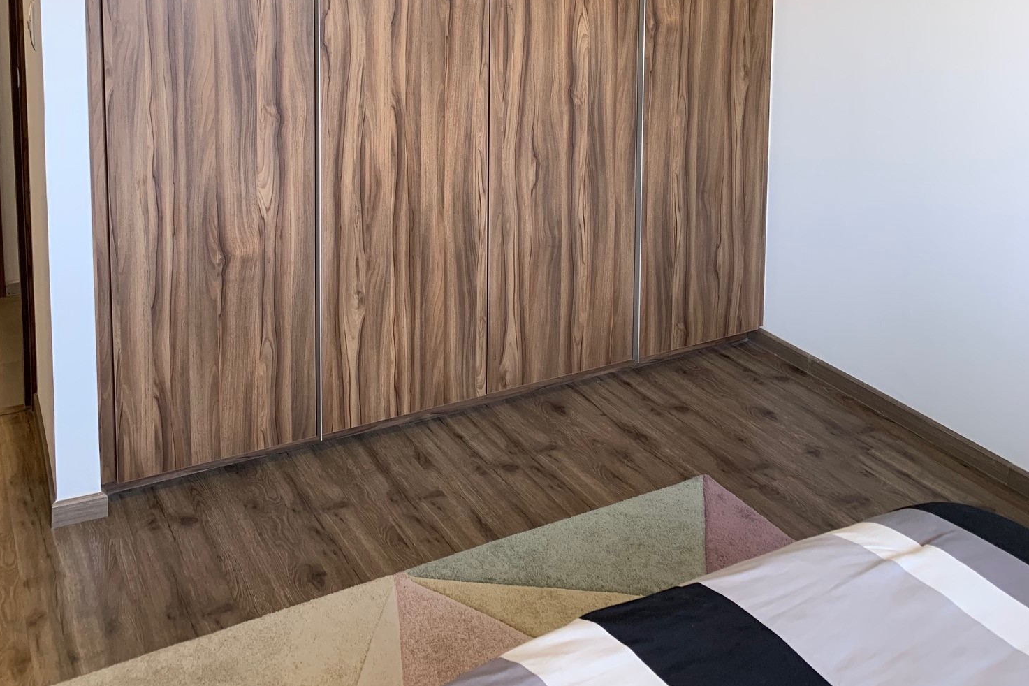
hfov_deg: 51.9
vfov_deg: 33.4
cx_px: 508
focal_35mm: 37
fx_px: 1058
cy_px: 25
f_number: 1.8
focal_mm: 4.25
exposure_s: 1/78
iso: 100
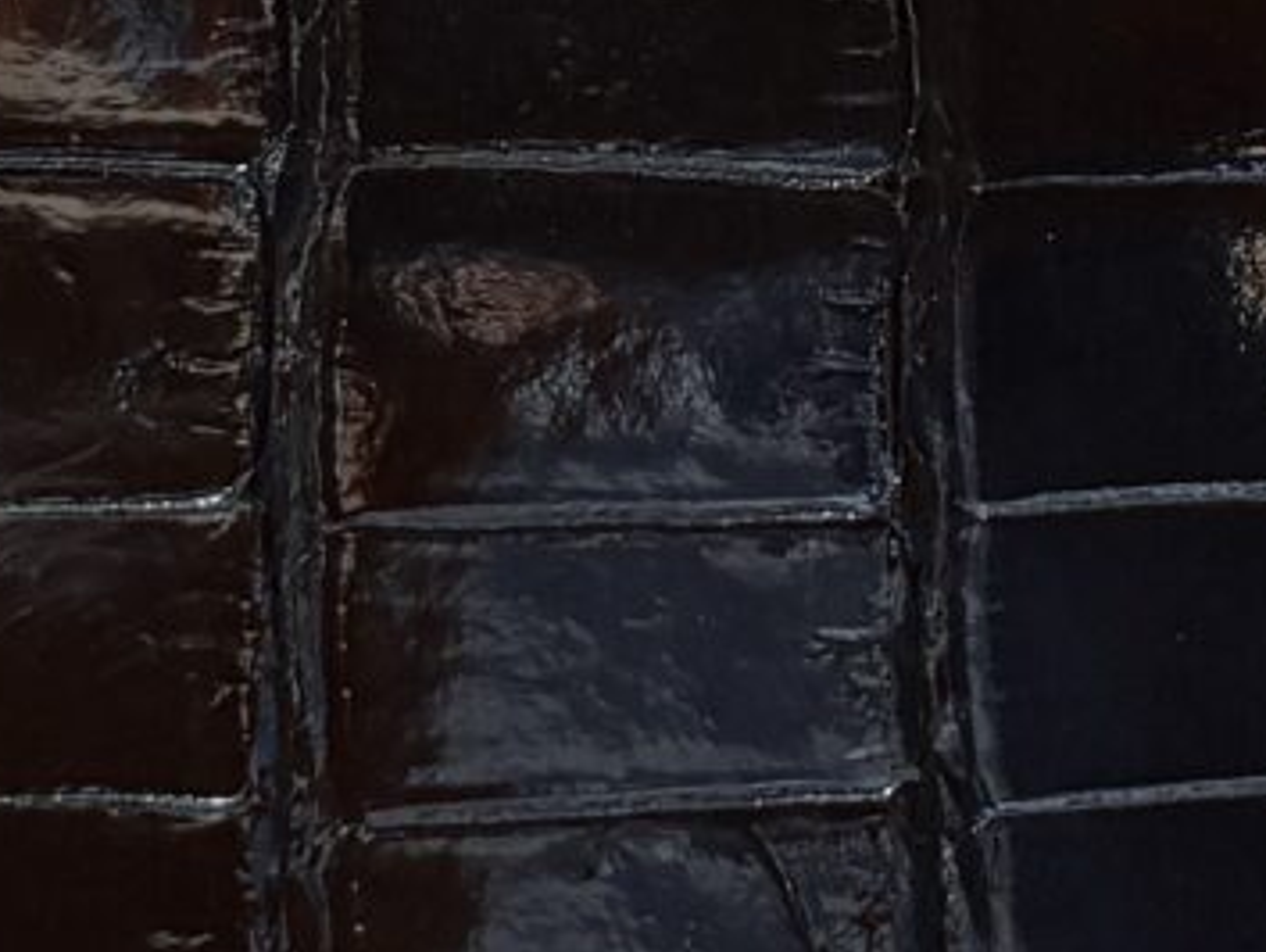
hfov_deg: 10.5
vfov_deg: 7.8
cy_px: -157
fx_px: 6880
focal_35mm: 188
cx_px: 690
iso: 50
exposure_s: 1/2105
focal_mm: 5.96
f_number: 1.6
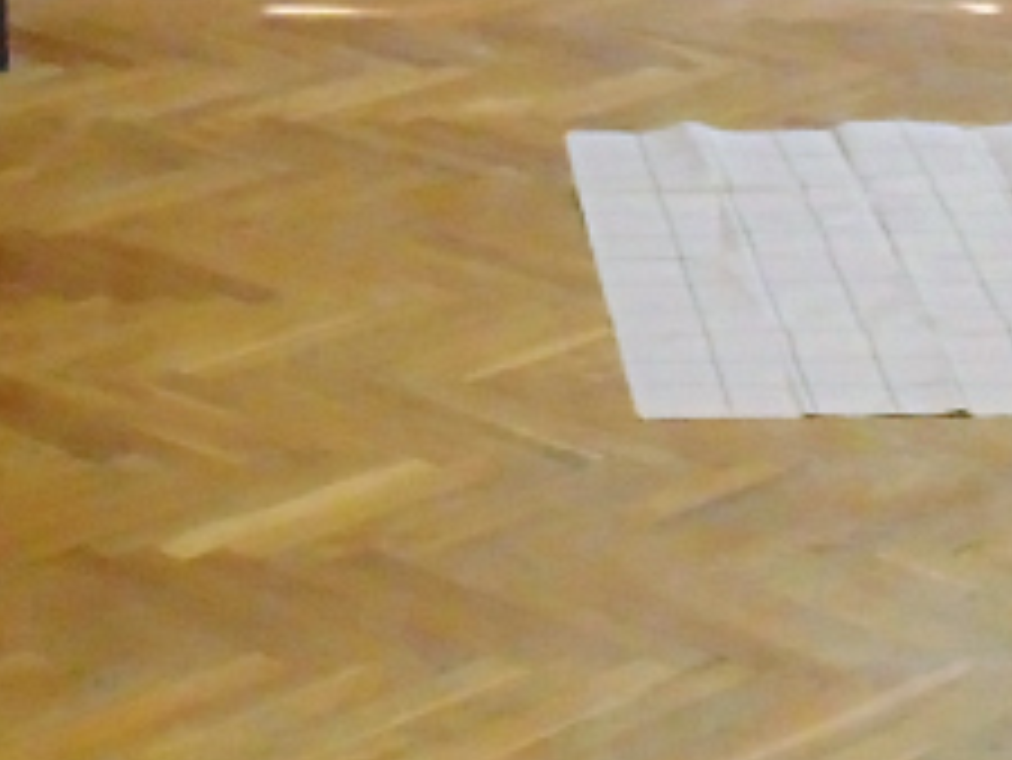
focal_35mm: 136
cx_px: 126
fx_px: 3978
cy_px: -83
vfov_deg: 10.8
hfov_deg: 14.4
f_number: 3.4
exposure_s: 1/100
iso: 800
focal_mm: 6.2
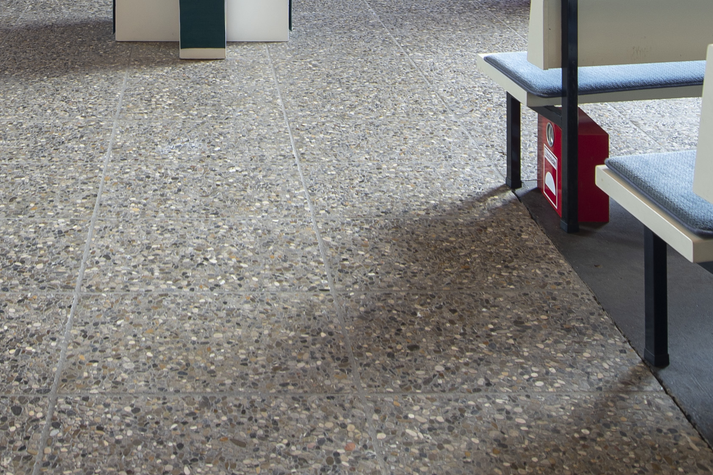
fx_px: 990
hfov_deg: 38.8
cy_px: -286
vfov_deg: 21.4
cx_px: 200
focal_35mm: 50
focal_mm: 14
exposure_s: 1/6
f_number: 3.5
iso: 100
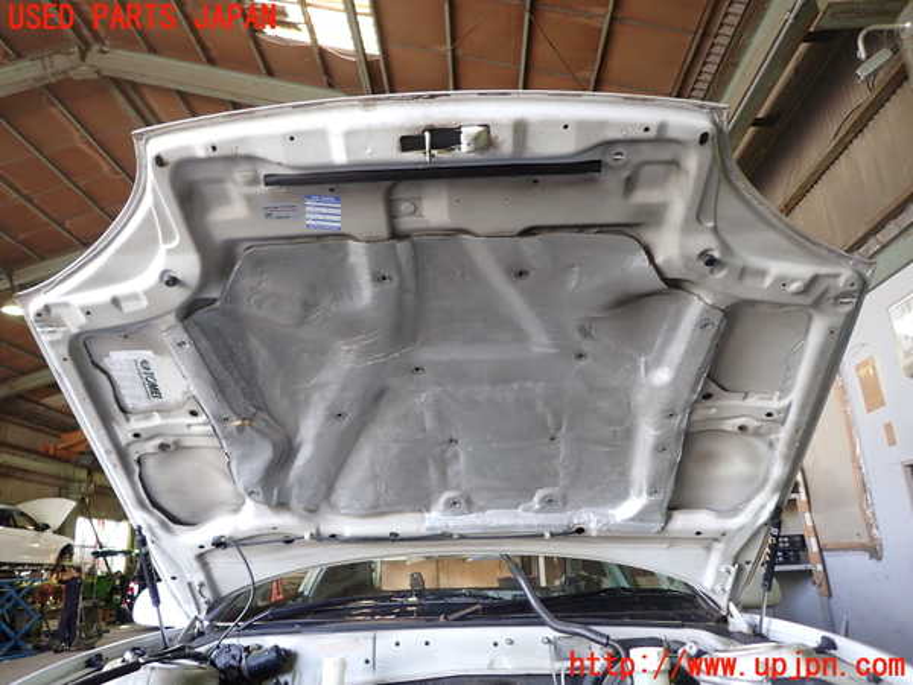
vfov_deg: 54.9
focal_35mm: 25
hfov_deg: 69.4
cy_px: 342
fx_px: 659
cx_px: 456
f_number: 2
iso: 200
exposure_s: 1/60
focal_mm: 4.5
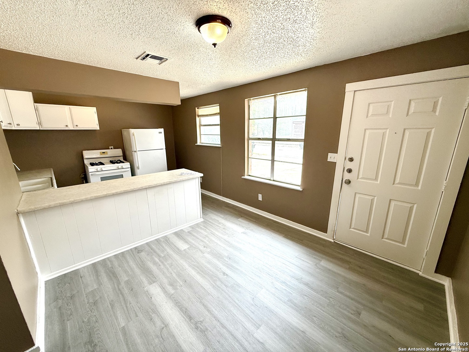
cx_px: 234
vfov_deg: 85.7
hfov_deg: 102.1
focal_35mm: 14
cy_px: 176
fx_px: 190
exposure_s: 1/197
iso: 64
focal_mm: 2.22
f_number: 2.2
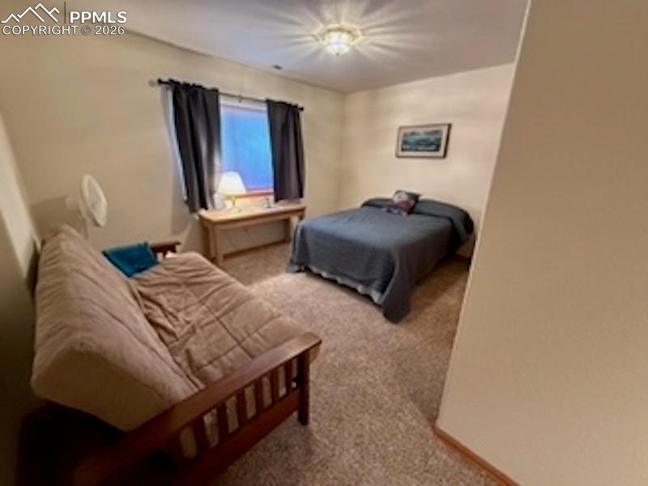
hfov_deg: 102.1
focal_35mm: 14
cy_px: 243
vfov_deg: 85.7
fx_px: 262
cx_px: 324
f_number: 2.2
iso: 1000
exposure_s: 1/60
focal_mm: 2.22
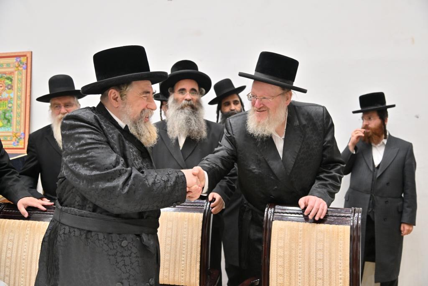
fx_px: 404
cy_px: 143
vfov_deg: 38.9
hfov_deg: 55.8
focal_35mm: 34
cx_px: 214
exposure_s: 1/200
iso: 1000
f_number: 4
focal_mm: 34
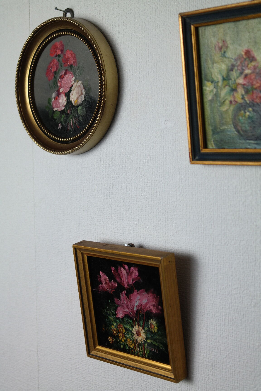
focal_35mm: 69
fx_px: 750
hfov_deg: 19.7
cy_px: 196
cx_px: 130
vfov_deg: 29.2
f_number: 5
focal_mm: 45
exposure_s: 1/80
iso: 400
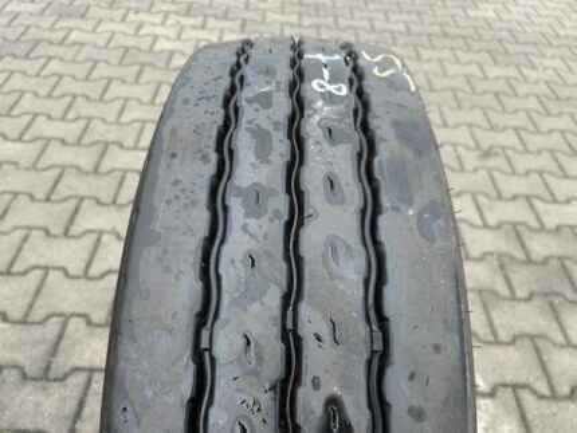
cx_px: 288
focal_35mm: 26
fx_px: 434
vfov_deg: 53.1
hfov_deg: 67.3
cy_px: 216
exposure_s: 1/221
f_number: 1.5
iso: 40
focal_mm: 5.7
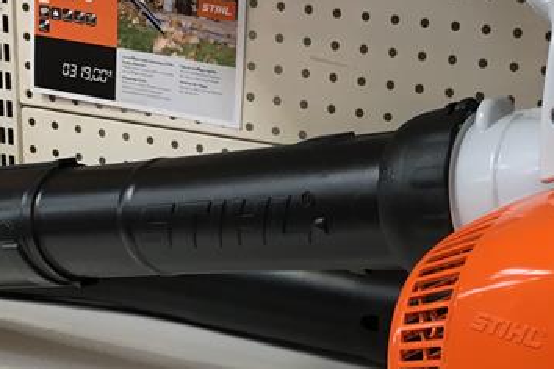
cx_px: 390
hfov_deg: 24.9
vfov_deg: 16.5
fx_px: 1246
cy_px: 377
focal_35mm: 81
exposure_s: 1/33
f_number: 2.2
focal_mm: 4.15
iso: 32
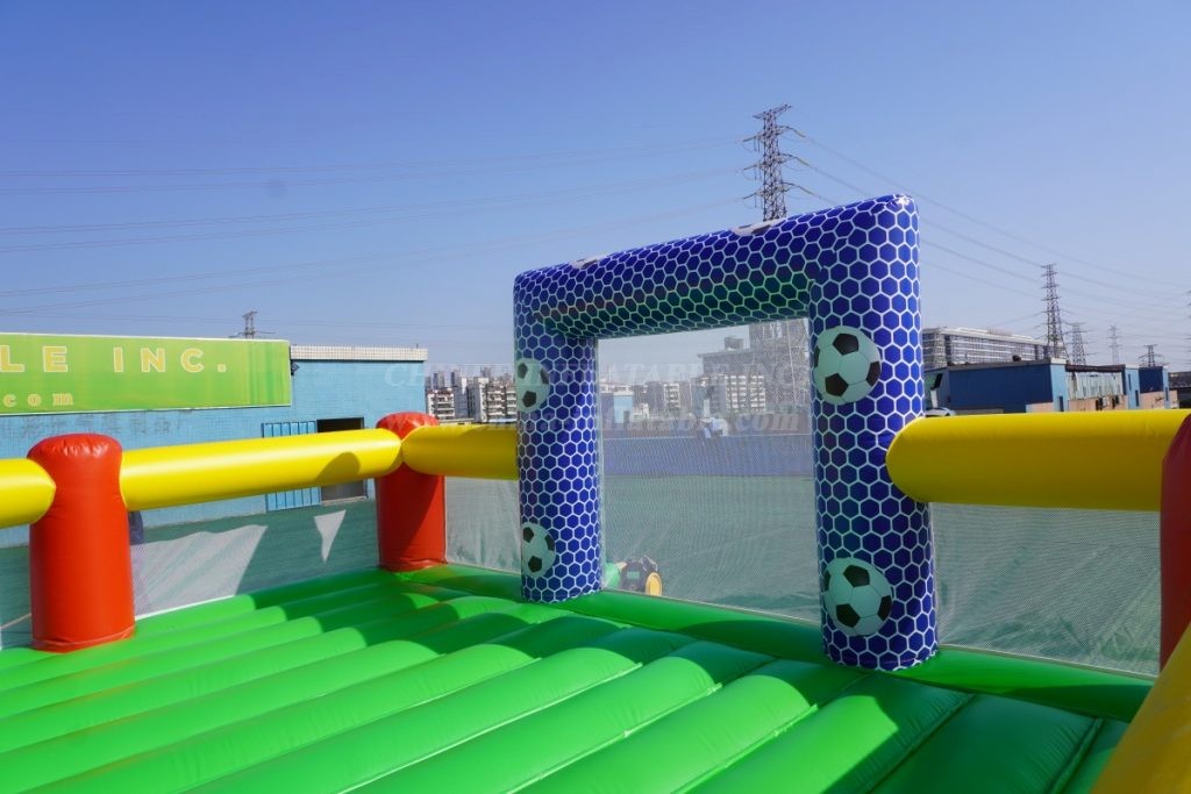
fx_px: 794
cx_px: 596
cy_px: 397
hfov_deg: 73.7
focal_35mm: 24
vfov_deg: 53.1
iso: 100
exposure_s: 1/200
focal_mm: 16
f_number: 10
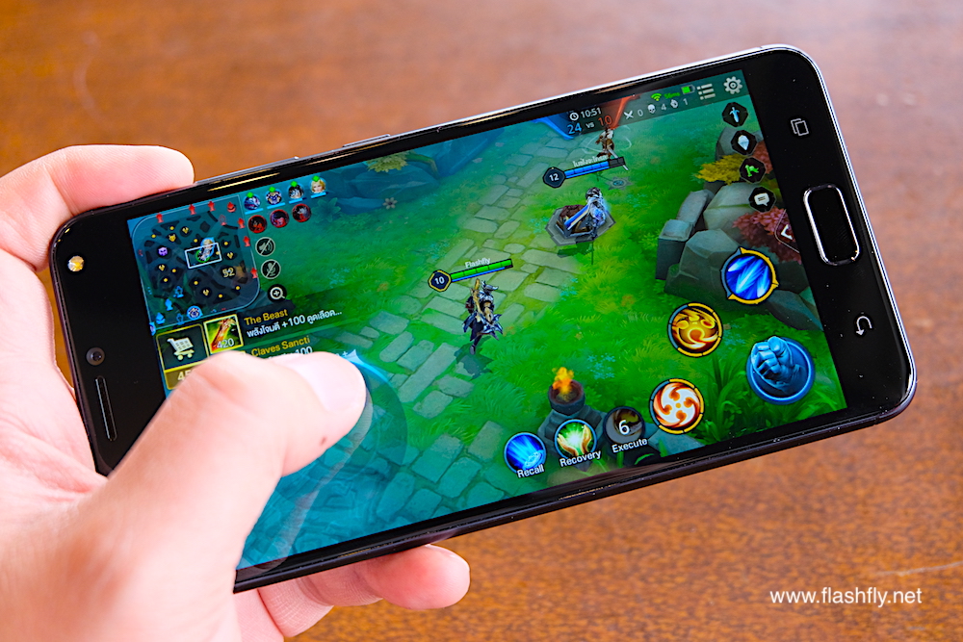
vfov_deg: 27.5
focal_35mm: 49
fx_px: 1311
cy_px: 321
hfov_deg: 40.3
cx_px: 482
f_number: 5
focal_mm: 32.5
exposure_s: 1/58
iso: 1000
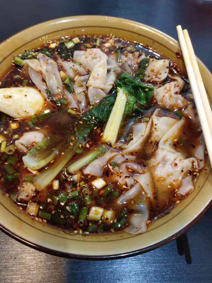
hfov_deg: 45.4
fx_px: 253
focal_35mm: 31
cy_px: 140
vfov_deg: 58.4
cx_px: 103
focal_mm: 4.35
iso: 279
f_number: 1.8
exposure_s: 1/100
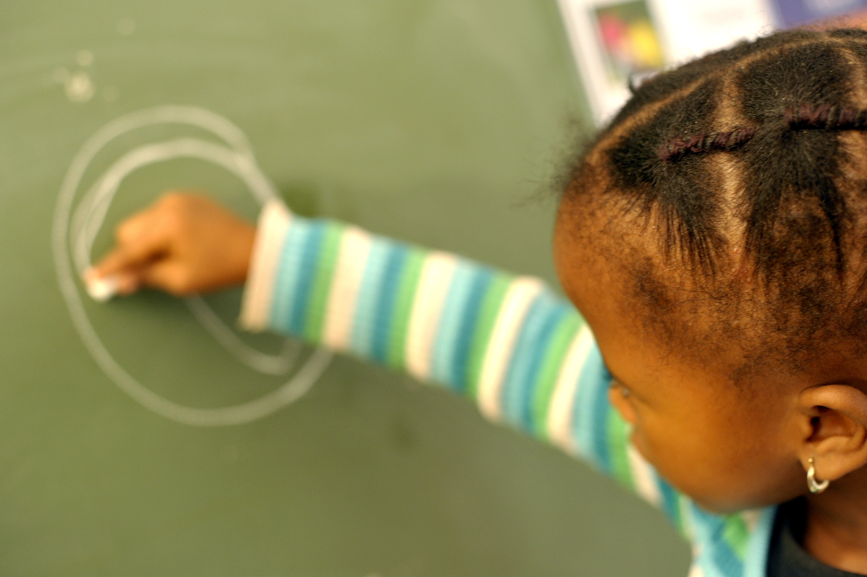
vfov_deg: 27.0
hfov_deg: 39.6
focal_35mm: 50
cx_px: 434
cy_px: 288
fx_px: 1203
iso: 1600
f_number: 3.2
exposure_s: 1/40
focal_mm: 50
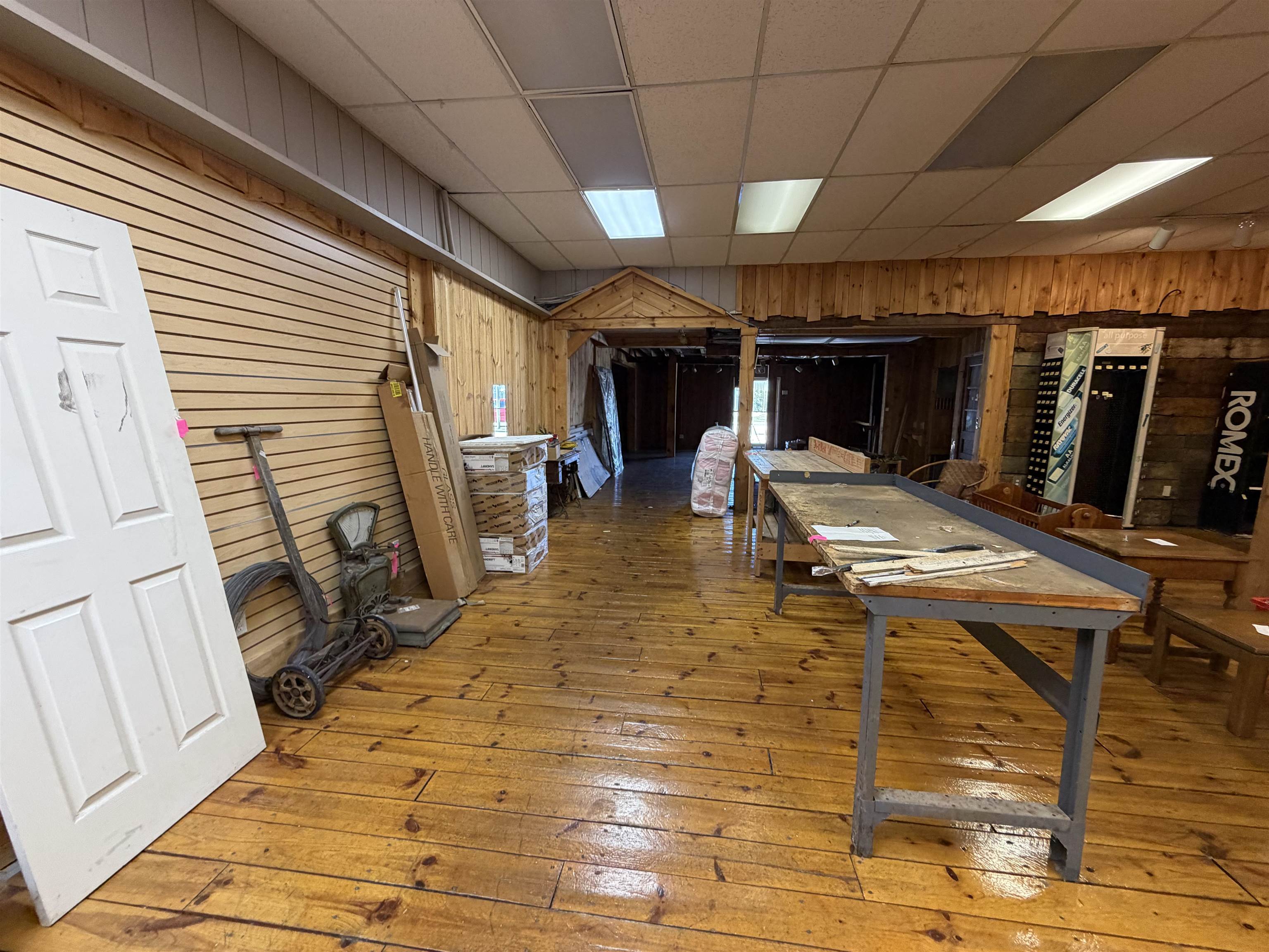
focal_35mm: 14
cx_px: 634
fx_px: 513
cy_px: 476
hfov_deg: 102.1
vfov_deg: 85.7
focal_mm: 2.22
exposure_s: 1/60
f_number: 2.2
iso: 250
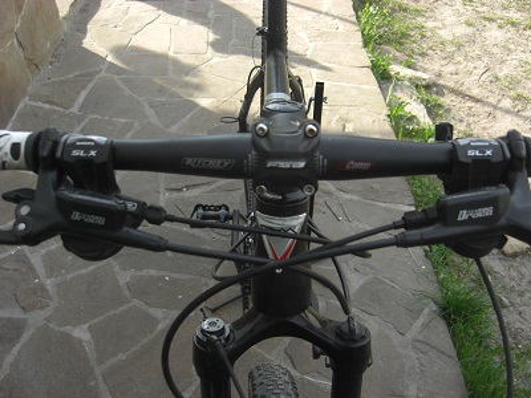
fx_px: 583
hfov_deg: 49.0
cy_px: 199
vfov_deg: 37.7
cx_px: 266
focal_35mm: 38
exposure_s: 1/320
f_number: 2.8
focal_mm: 7.9
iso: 80
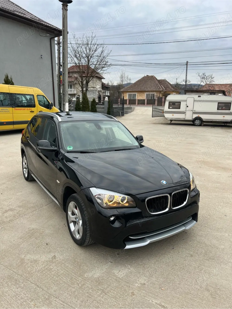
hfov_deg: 53.0
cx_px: 116
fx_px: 232
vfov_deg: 67.3
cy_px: 154
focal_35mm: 26
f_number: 1.5
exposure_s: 1/134
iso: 32
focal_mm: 5.7
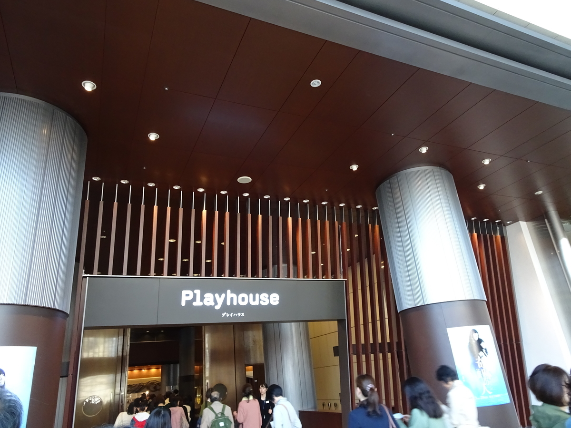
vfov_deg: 56.8
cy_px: 214
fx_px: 396
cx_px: 286
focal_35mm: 24
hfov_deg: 71.6
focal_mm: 4.1
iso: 320
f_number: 3.5
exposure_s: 1/30
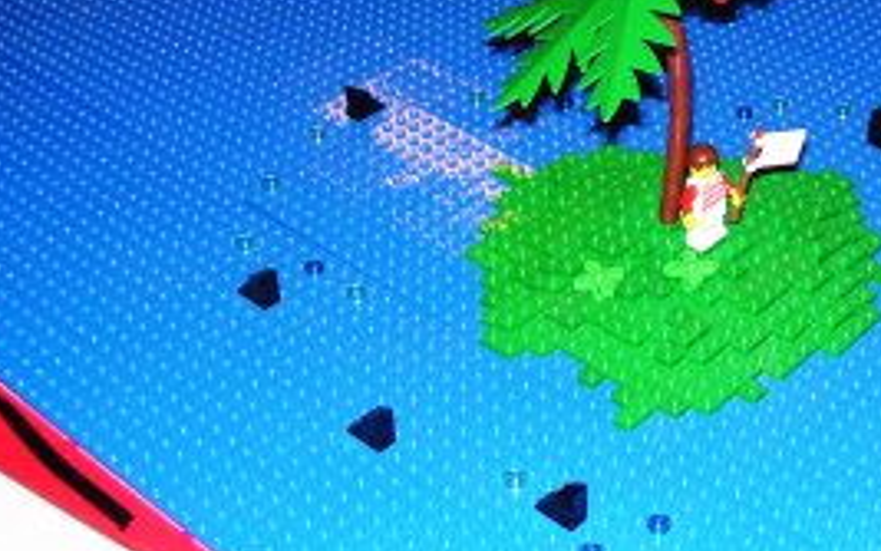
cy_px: 271
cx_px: 693
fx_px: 1537
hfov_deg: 31.2
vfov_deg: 20.3
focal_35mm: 64
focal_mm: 6
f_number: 2.7
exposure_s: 1/60
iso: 80
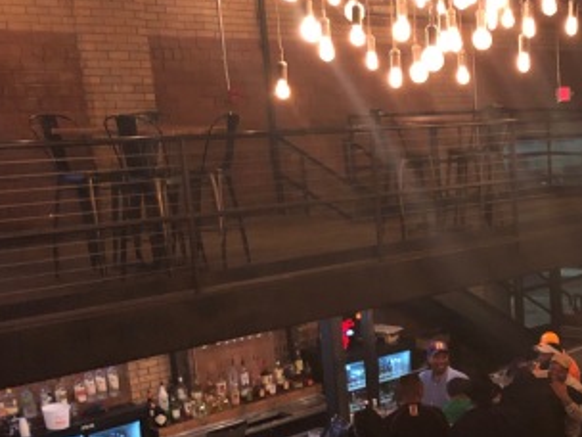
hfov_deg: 25.7
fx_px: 1160
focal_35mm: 69
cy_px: 403
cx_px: 670
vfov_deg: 20.8
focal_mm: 4
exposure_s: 1/11
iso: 100
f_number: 1.8
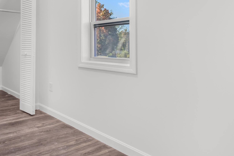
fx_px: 175
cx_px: 32
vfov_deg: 44.9
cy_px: 26
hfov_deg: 59.4
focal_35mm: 27
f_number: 8
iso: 400
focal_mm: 10
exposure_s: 1/90
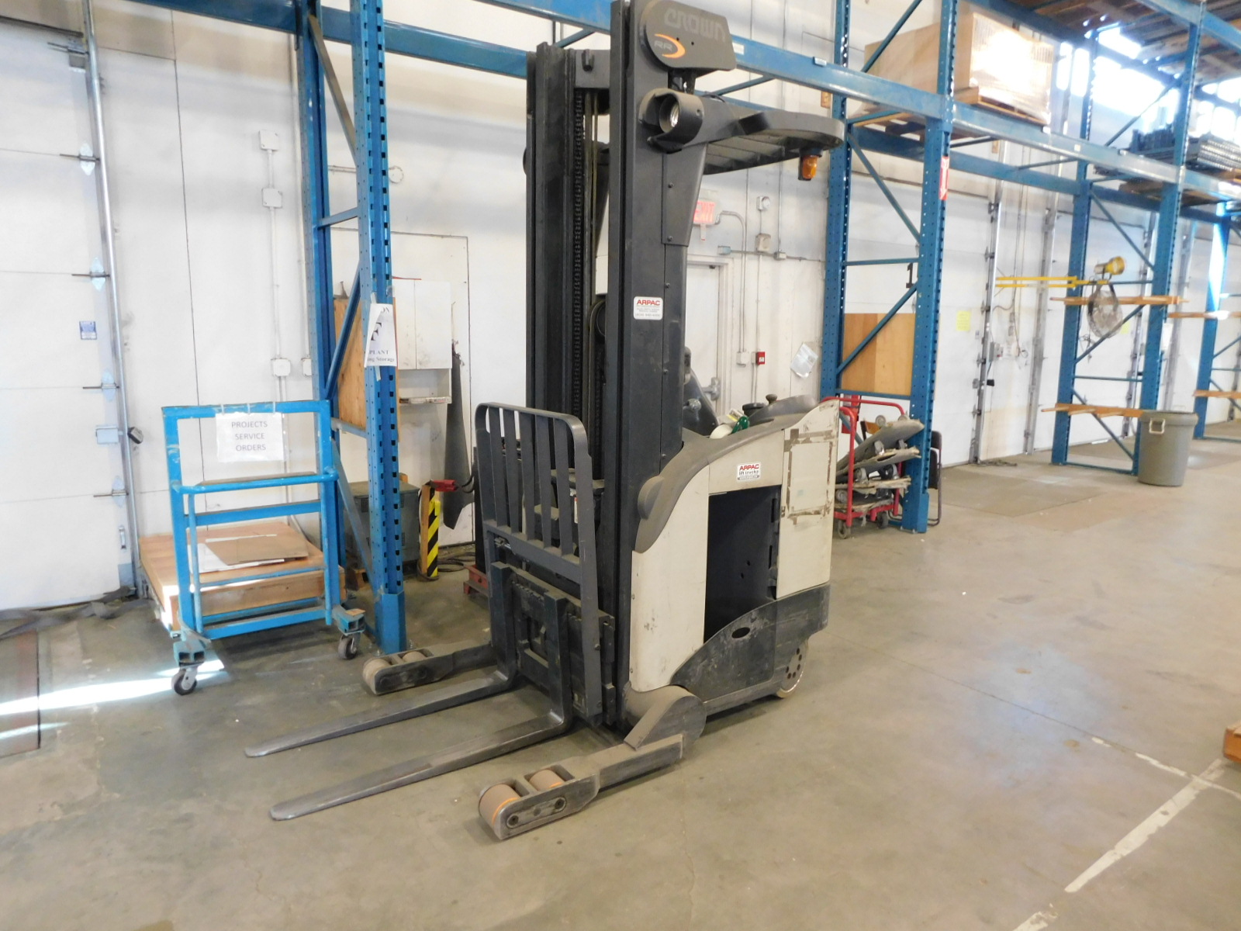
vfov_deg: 58.9
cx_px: 620
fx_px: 825
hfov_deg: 73.9
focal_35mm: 23
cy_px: 466
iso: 400
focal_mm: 4
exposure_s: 1/13
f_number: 3
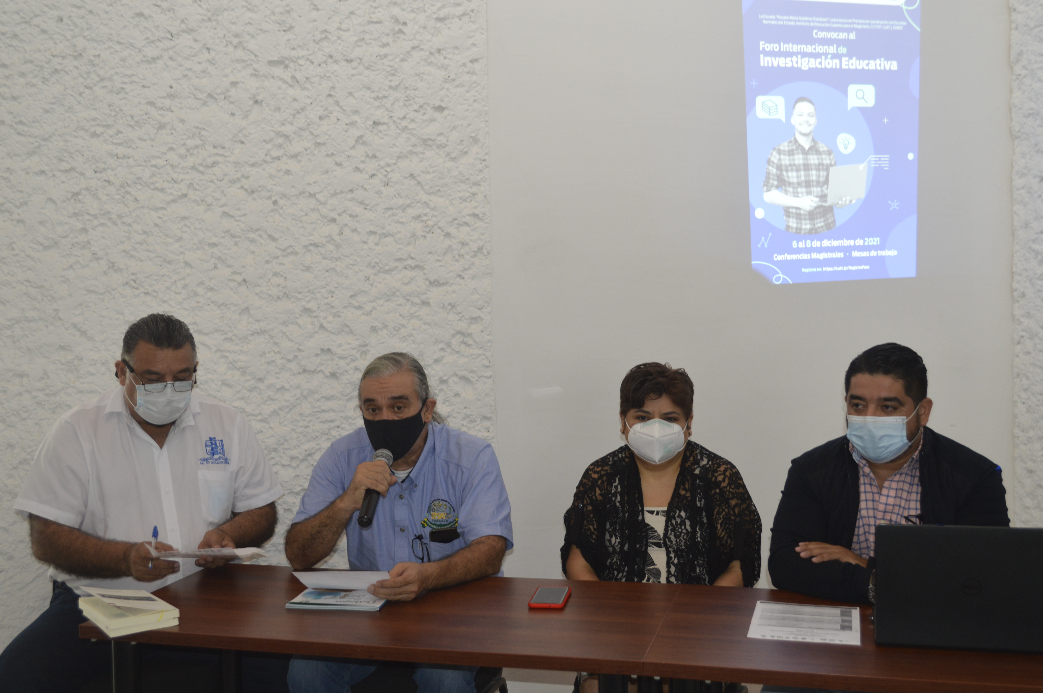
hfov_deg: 49.6
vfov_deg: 34.1
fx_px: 1129
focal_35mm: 39
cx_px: 522
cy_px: 346
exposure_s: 1/60
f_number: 4.2
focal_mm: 26
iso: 500
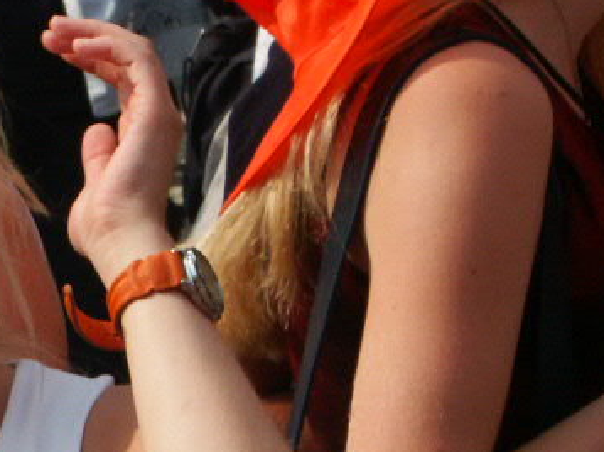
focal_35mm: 383
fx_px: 6678
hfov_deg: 5.1
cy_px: 261
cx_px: -400
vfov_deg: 3.9
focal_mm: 26.58
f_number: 6.7
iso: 100
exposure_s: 1/500
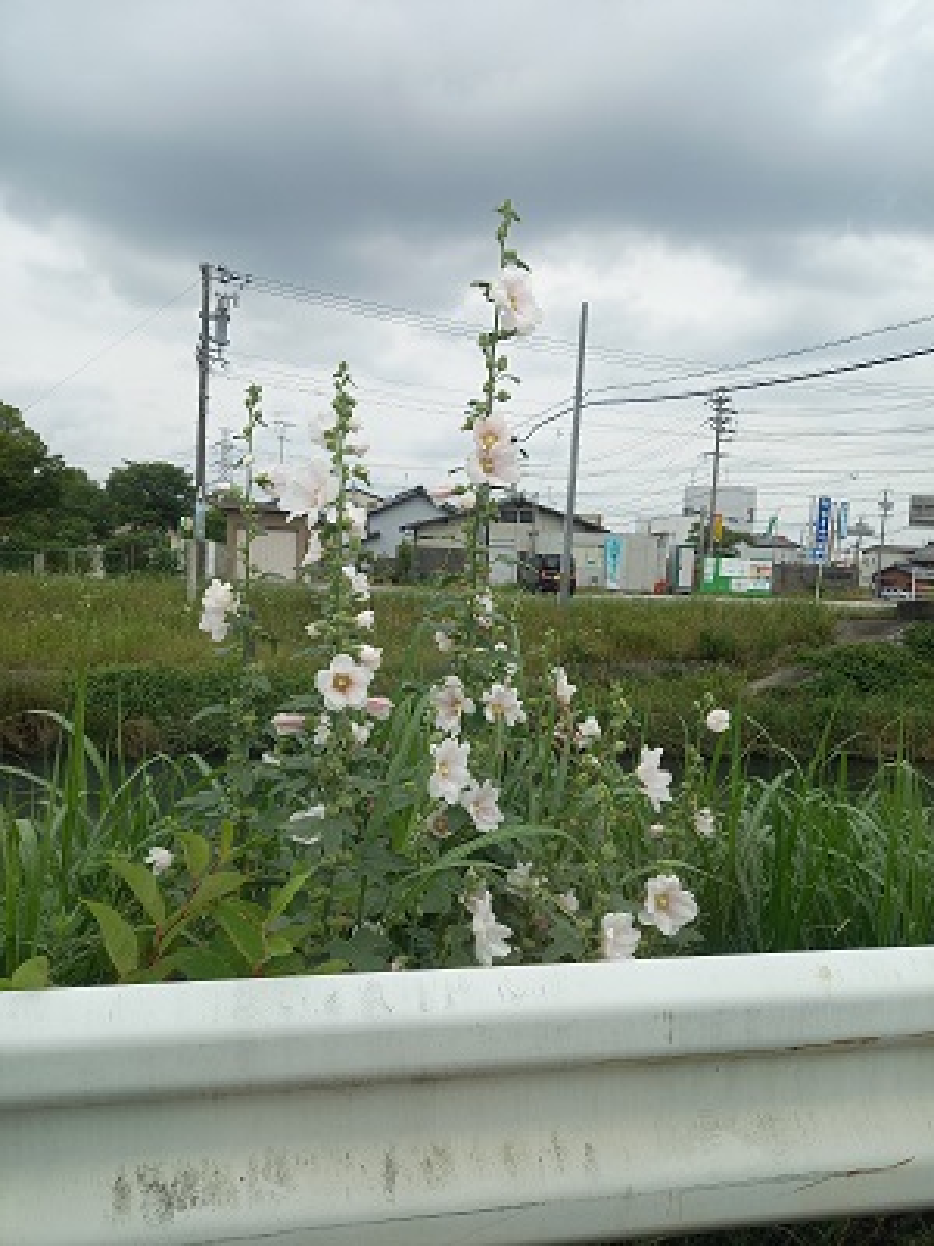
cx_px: 467
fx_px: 899
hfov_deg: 54.9
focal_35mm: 25
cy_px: 623
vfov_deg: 69.4
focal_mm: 4.65
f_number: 1.8
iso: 50
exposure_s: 1/344
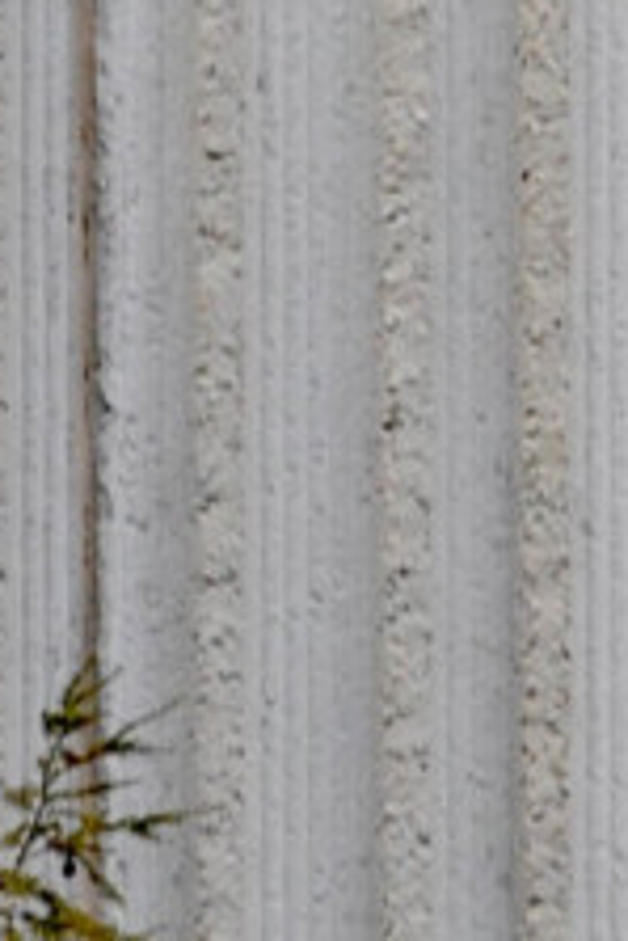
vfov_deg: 3.0
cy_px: 2089
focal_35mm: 688
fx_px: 17973
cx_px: 1184
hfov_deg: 2.0
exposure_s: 1/125
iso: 400
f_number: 6.3
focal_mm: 50
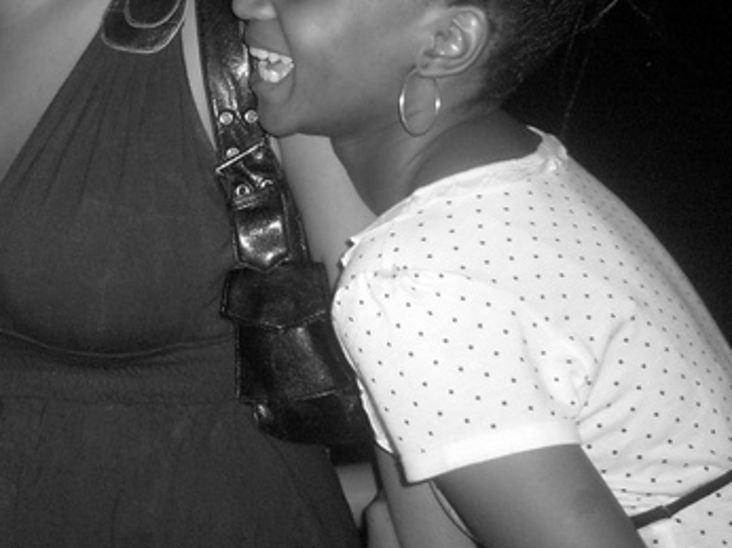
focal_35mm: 81
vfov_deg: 17.7
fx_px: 1712
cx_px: 89
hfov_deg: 23.6
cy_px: -23
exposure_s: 1/45
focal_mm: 5.8
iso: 100
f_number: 2.8
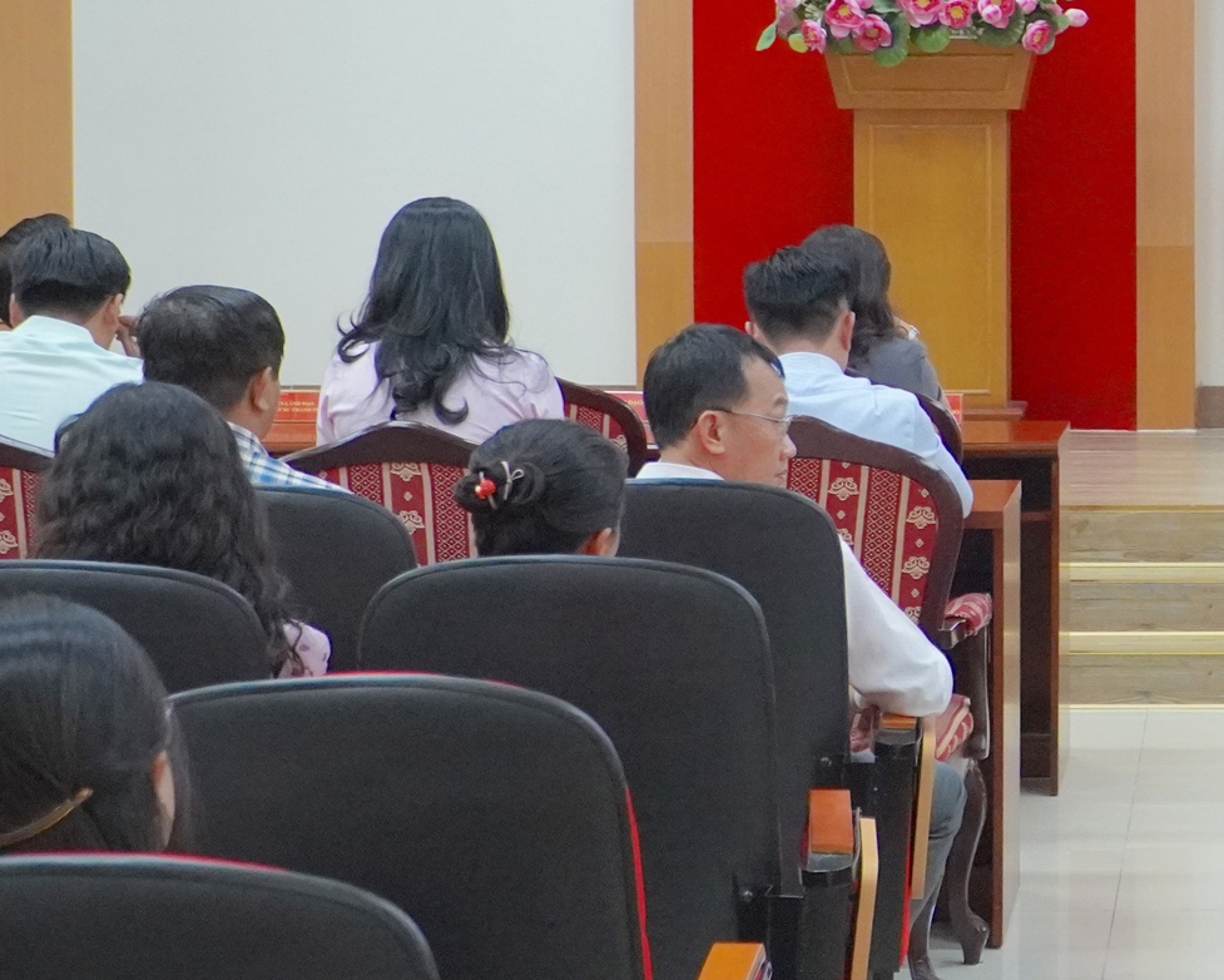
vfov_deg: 16.6
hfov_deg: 19.9
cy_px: 303
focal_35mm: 92
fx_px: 3342
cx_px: 1313
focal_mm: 25
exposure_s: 1/160
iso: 3200
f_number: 4
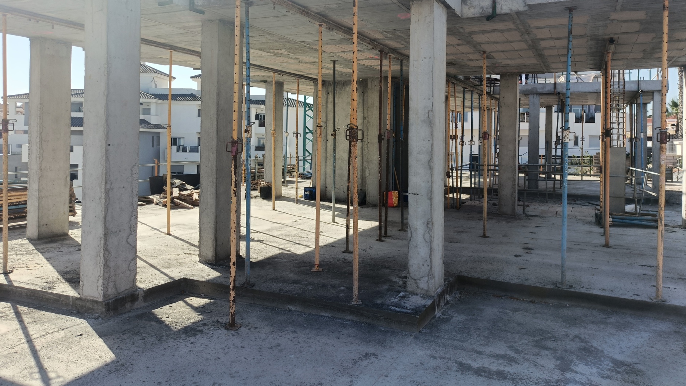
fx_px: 509
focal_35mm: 28
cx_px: 344
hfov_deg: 67.9
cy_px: 135
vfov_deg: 41.1
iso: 50
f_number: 1.7
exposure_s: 1/739
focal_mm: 4.7
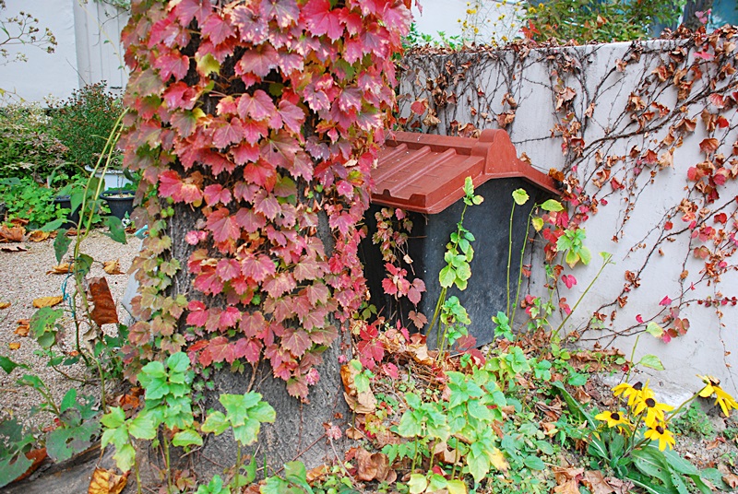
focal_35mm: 30
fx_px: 616
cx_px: 369
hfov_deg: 61.9
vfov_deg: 43.7
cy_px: 247
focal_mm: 20
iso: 400
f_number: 3.8
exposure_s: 1/40
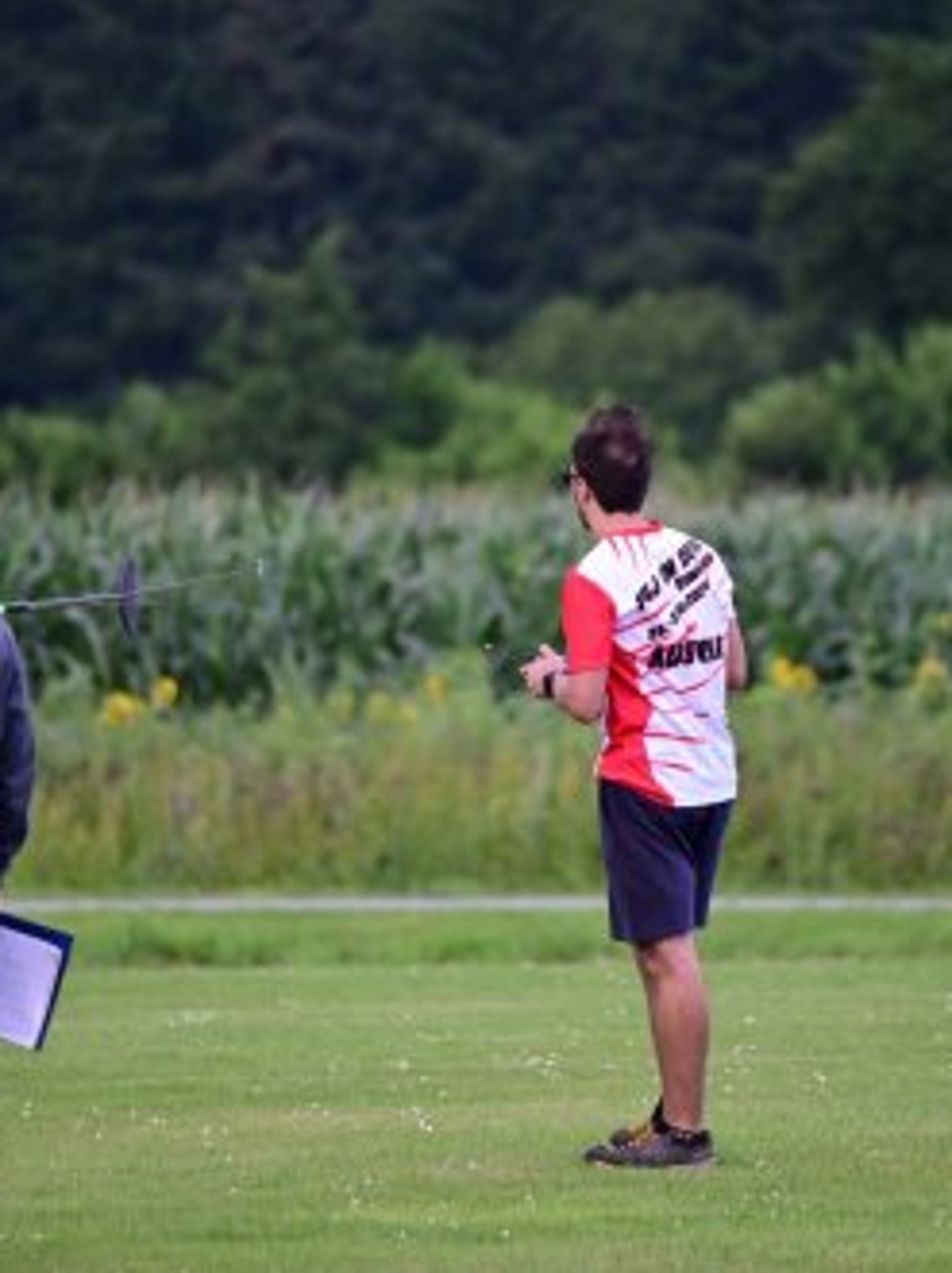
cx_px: 511
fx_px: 21296
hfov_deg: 2.6
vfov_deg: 3.4
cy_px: 636
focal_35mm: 580
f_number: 6.3
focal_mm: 400
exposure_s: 1/1600
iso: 1600
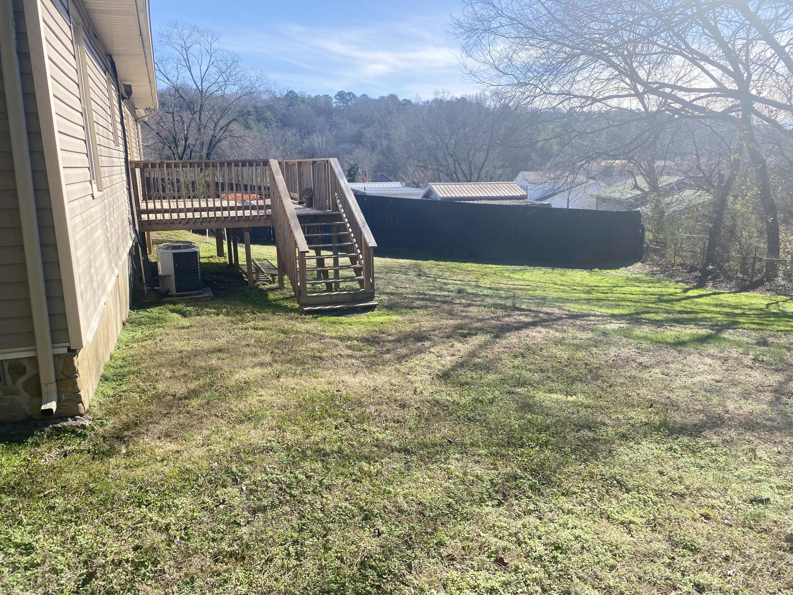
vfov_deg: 53.1
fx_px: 596
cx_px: 396
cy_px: 298
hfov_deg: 67.3
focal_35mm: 26
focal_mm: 4.25
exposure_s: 1/1412
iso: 32
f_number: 1.8
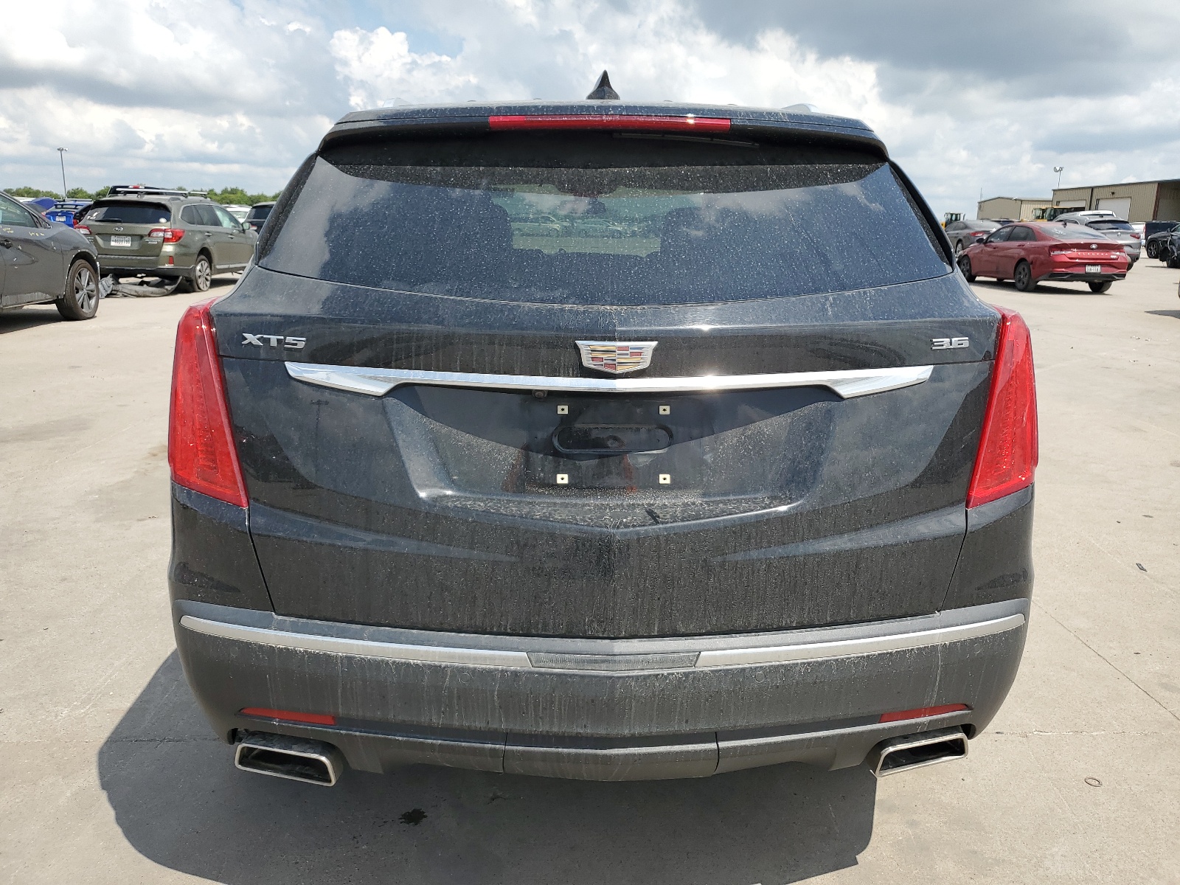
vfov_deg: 53.1
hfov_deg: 67.3
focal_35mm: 26
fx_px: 886
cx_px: 590
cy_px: 442
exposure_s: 1/2500
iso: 50
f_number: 1.5
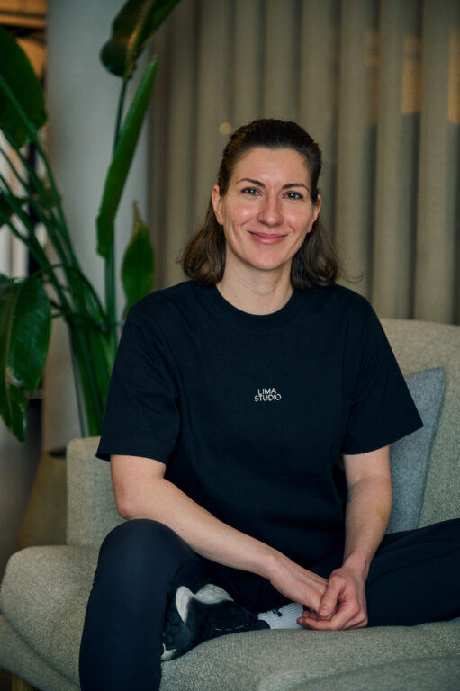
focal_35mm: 70
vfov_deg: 28.9
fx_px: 1343
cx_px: 230
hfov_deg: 19.4
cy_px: 346
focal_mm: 70
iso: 1600
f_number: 2.8
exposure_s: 1/125
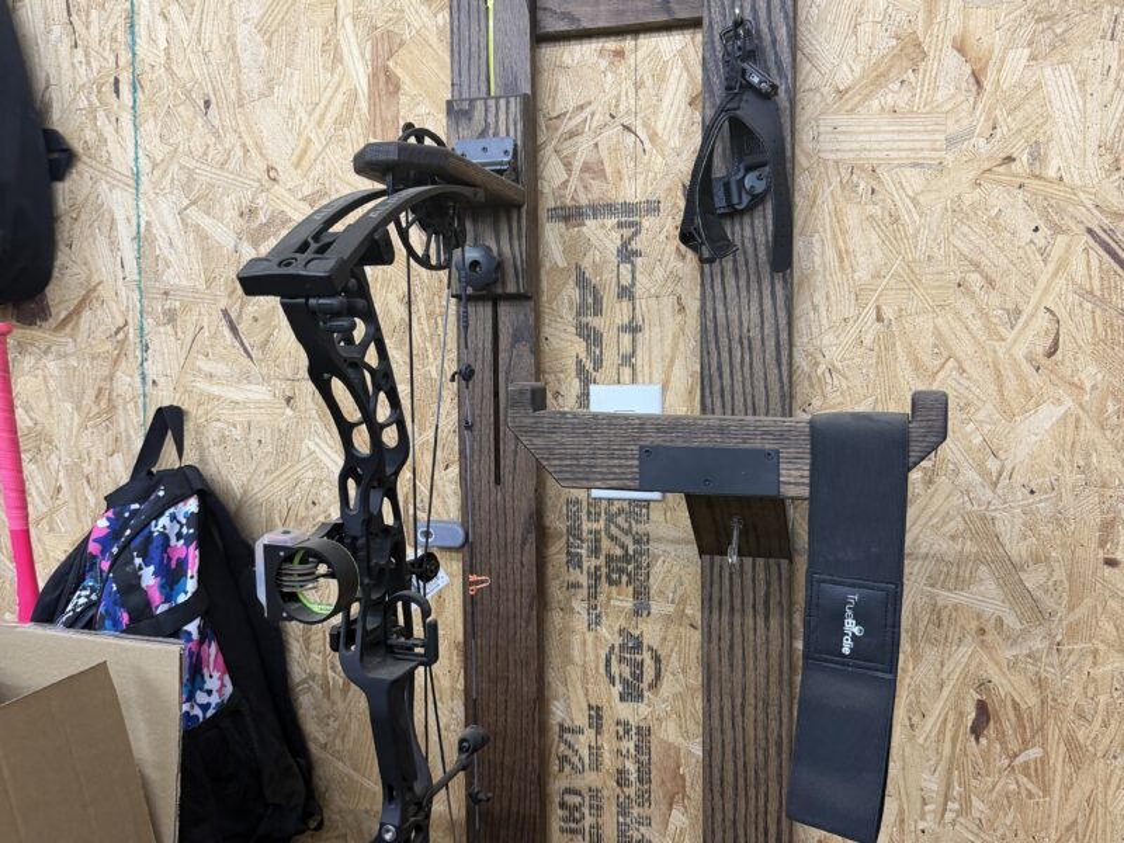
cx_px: 562
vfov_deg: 56.8
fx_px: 779
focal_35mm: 24
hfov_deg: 71.6
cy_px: 422
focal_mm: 6.76
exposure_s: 1/60
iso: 250
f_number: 1.78
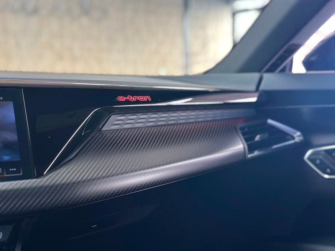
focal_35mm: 48
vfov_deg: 30.3
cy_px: 126
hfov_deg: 39.7
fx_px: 465
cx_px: 168
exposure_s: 1/60
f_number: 1.78
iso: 160
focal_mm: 6.86
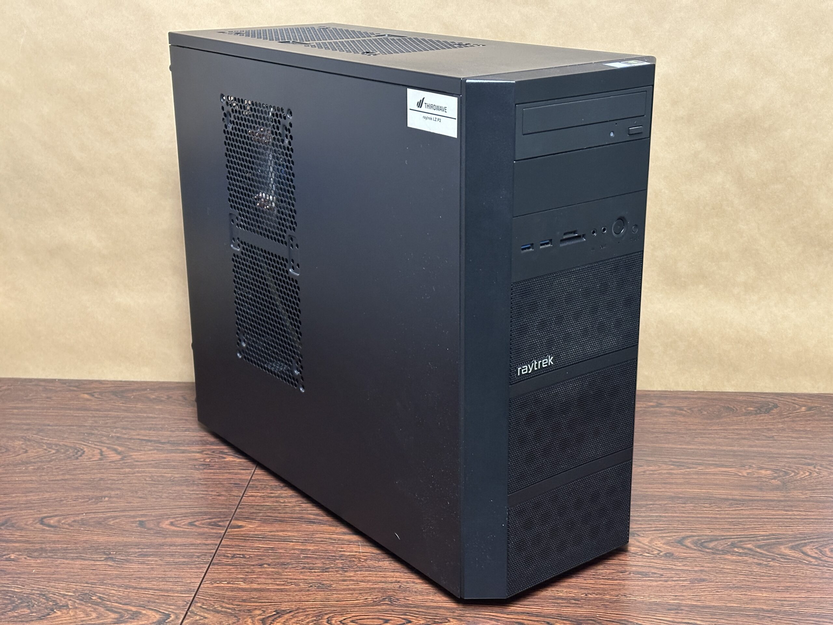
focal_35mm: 48
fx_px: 1155
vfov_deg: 30.3
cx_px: 416
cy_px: 312
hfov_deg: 39.7
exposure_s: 1/33
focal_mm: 6.86
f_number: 1.78
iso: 500
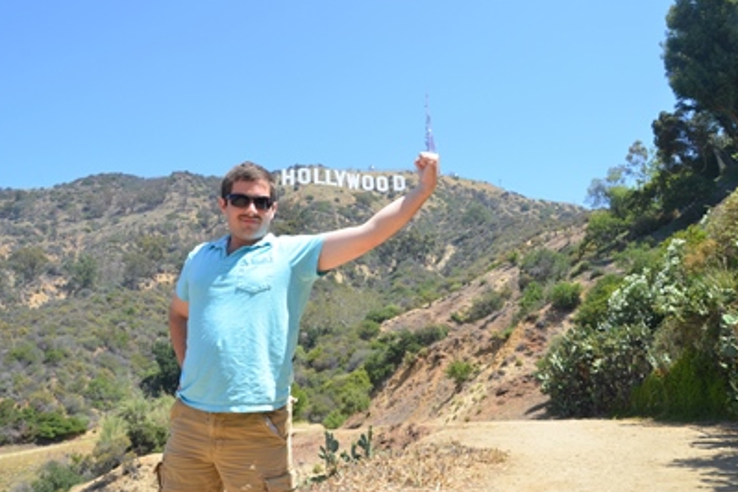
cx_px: 358
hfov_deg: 65.5
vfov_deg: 46.4
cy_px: 241
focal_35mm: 28
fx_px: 574
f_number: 11
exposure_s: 1/500
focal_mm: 18
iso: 400
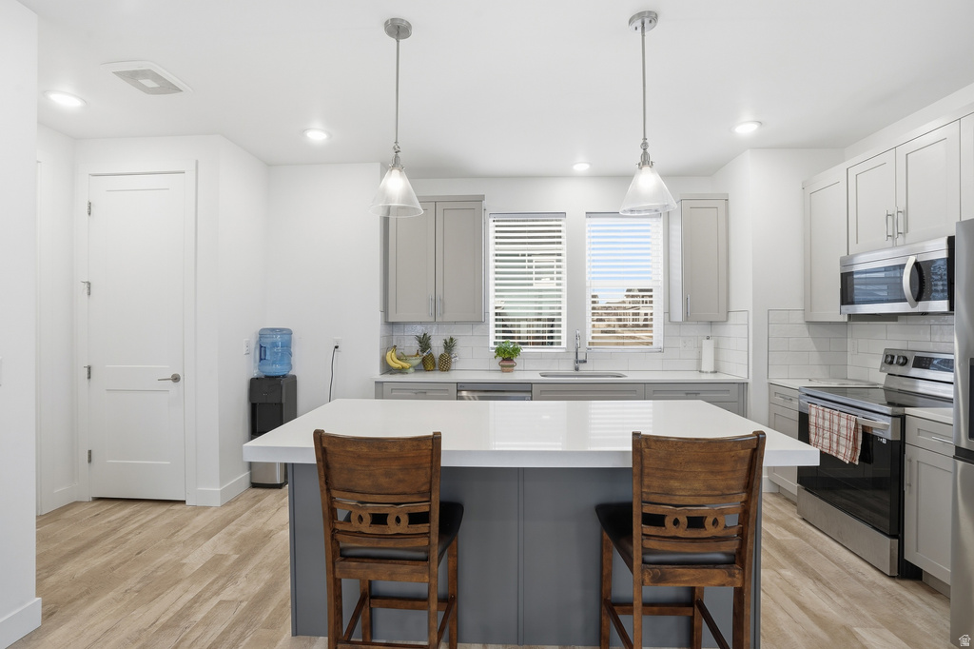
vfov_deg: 73.7
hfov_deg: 96.8
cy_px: 324
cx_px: 487
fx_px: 433
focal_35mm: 16
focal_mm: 16
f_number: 9
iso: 250
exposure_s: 1/160
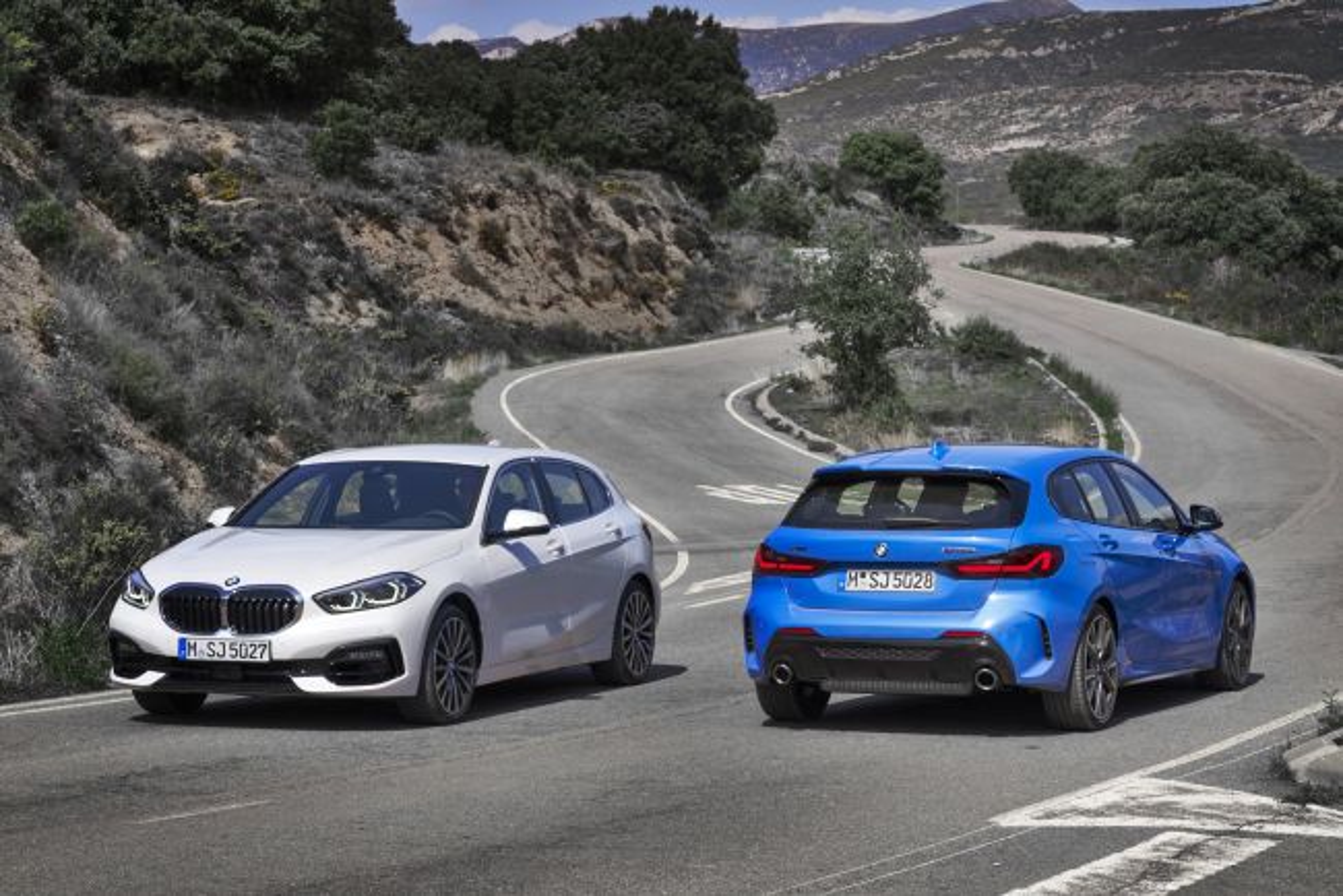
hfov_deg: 25.4
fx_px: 2986
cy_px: 448
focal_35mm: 80
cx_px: 672
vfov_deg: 17.1
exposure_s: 1/60
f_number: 16
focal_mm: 80
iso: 200
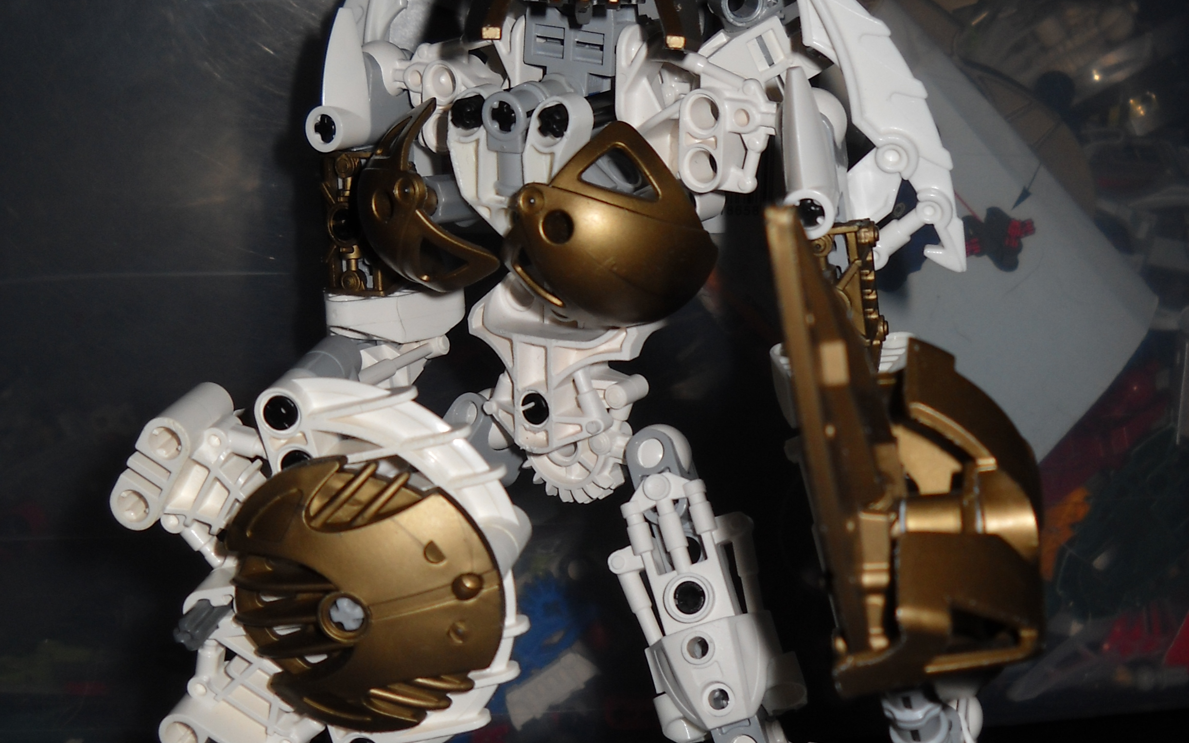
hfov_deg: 35.1
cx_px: 594
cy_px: 364
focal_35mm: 58
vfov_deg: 22.4
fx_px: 1880
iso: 64
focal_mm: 6.72
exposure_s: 1/30
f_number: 5.5
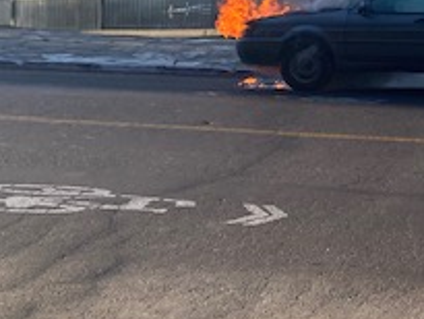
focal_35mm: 81
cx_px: 513
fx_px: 993
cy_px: -50
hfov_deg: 22.2
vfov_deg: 17.5
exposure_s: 1/1063
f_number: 1.8
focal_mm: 4.25
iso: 32
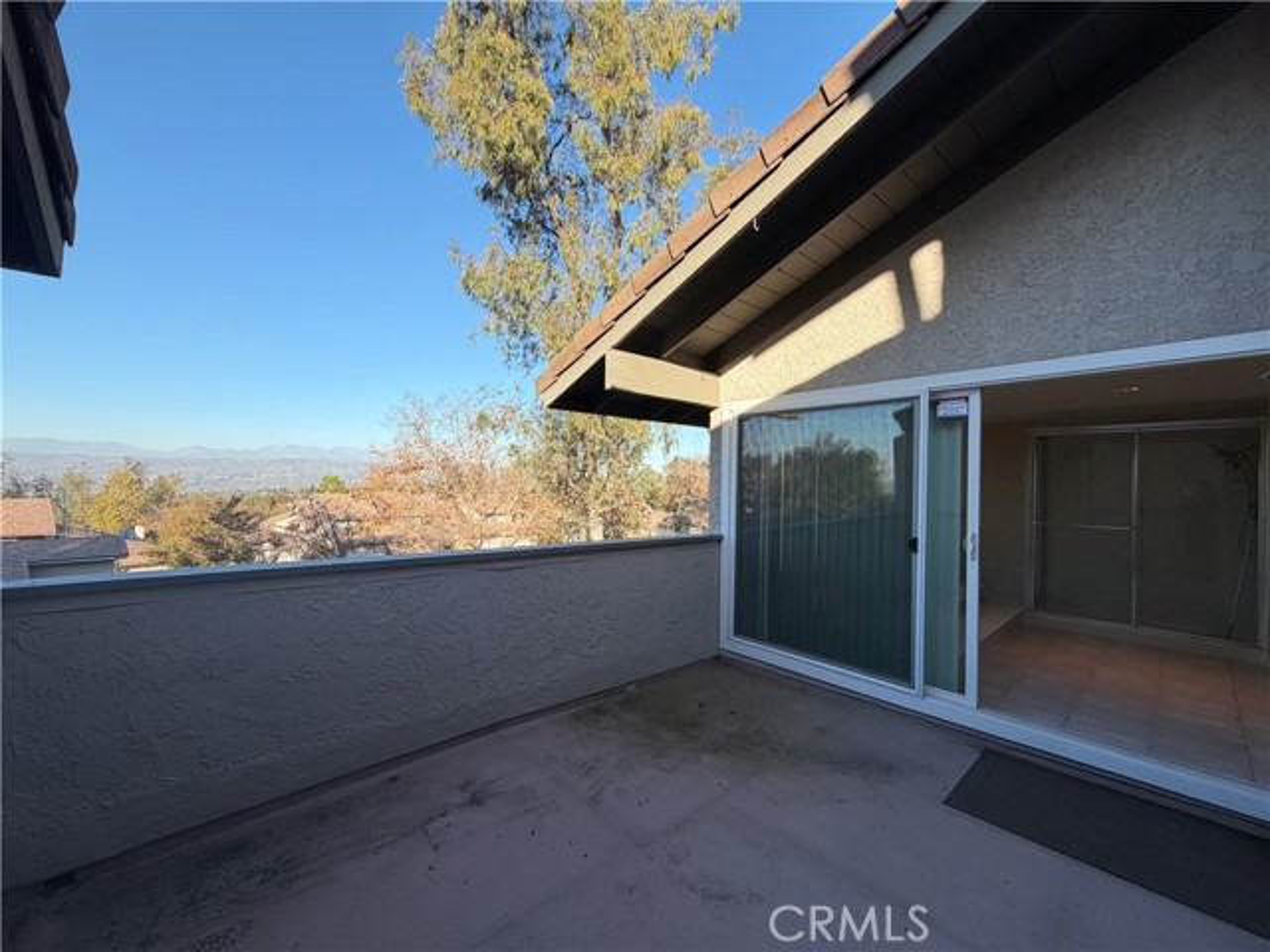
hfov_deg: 102.1
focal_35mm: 14
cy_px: 476
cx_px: 635
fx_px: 514
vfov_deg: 85.7
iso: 40
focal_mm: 2.22
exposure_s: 1/679
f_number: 2.2
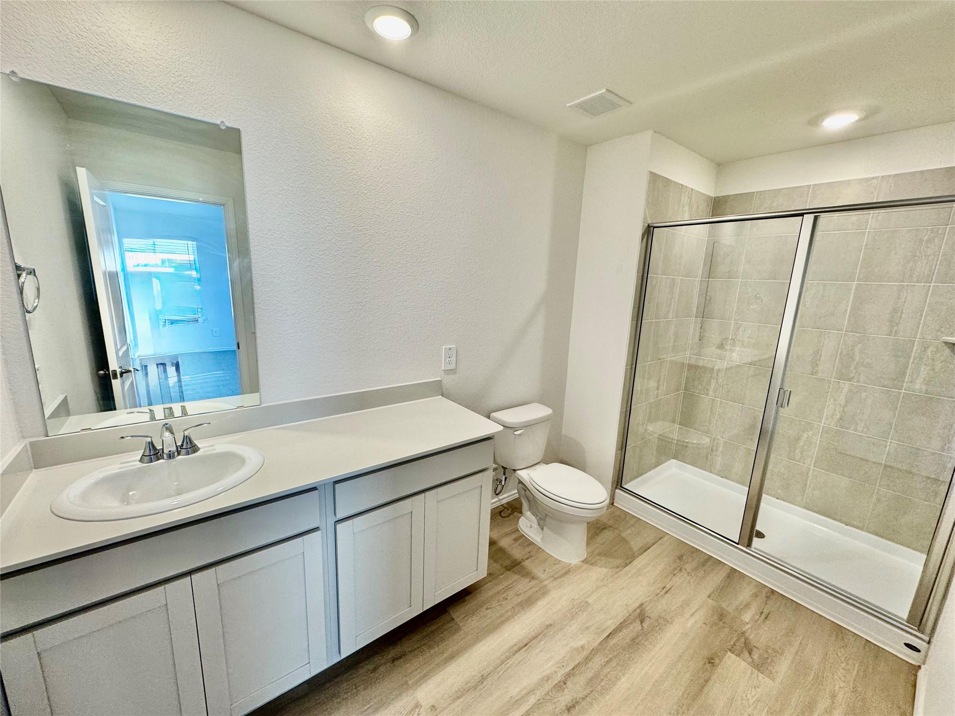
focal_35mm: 14
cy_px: 358
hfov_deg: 102.1
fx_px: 386
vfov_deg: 85.7
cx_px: 478
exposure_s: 1/120
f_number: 2.2
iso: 125
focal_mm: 2.22
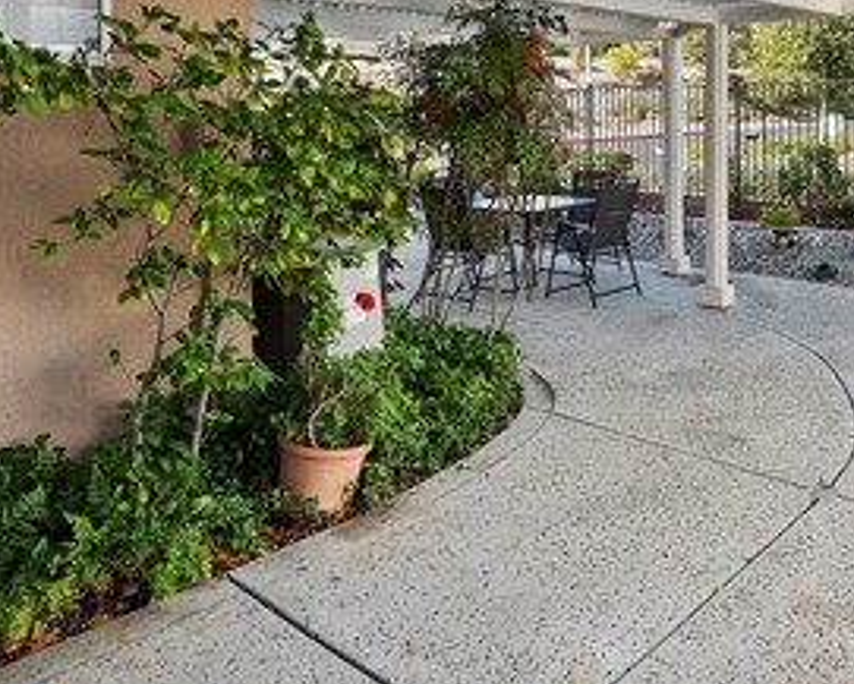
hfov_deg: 54.9
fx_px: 784
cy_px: 142
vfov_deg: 44.9
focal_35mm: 31
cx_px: 624
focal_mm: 14
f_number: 13
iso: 500
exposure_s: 1/125
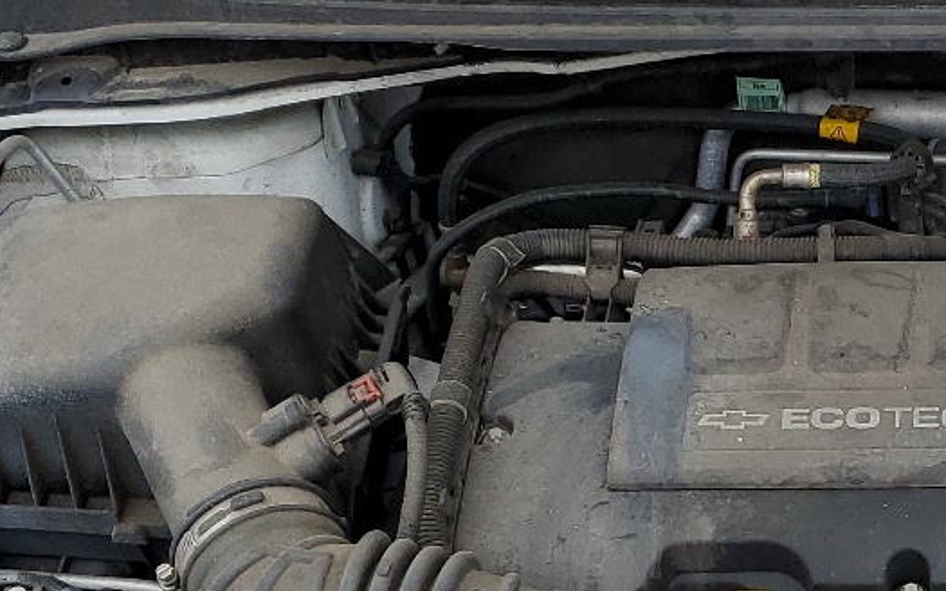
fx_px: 2165
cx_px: 1112
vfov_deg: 15.2
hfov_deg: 22.8
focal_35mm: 84
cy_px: 605
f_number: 1.5
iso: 50
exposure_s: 1/1429
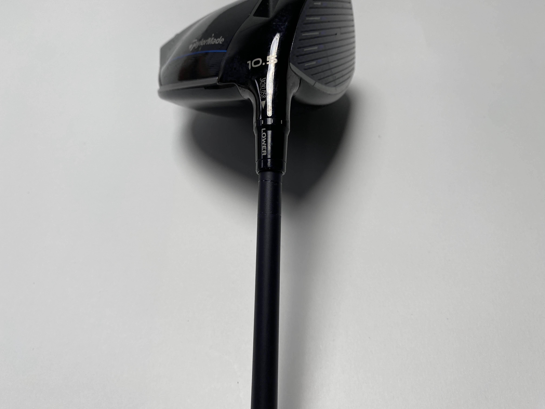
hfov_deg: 67.3
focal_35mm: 26
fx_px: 409
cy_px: 204
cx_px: 272
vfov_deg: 53.1
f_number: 1.8
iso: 32
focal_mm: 4.25
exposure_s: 1/554
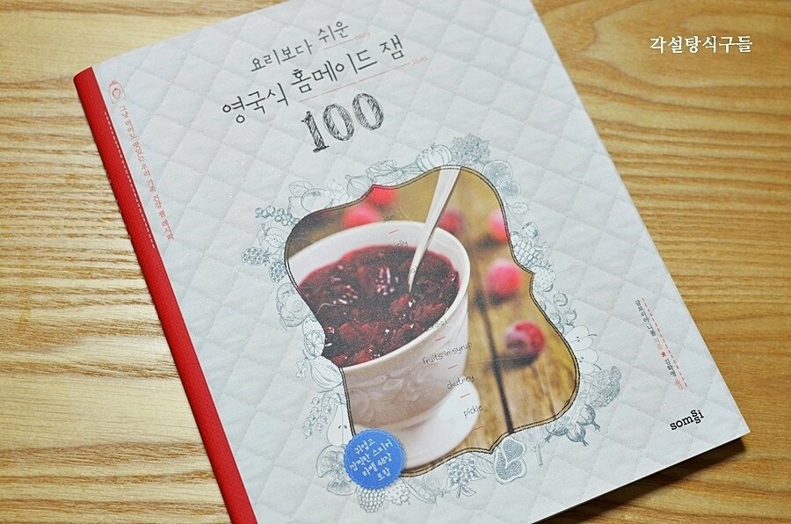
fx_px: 1151
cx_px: 396
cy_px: 262
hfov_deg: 37.9
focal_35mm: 52
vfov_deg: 25.6
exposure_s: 1/60
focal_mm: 35
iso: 800
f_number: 4
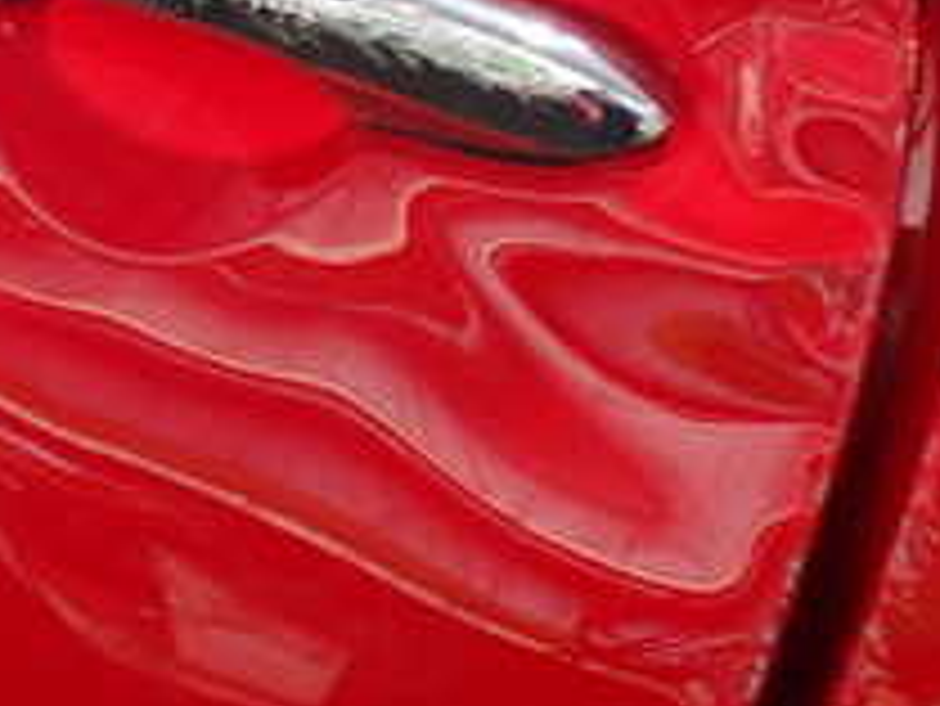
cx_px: -130
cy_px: 135
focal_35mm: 86
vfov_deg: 17.0
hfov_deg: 21.4
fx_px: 2337
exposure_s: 1/40
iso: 200
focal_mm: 5.4
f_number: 2.3
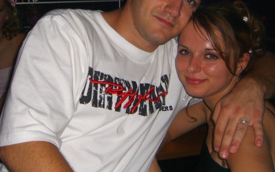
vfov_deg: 19.0
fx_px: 510
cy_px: 38
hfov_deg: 30.1
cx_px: 101
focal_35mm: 68
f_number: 2.8
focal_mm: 7.9
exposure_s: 1/60
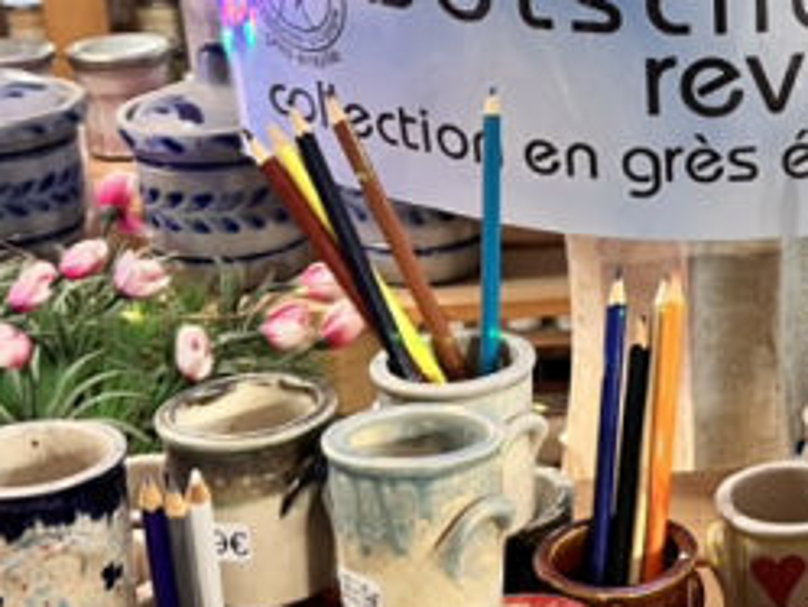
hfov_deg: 22.8
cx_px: 866
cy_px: 243
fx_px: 1892
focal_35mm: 81
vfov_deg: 18.2
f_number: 1.5
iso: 125
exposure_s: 1/50
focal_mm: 5.7
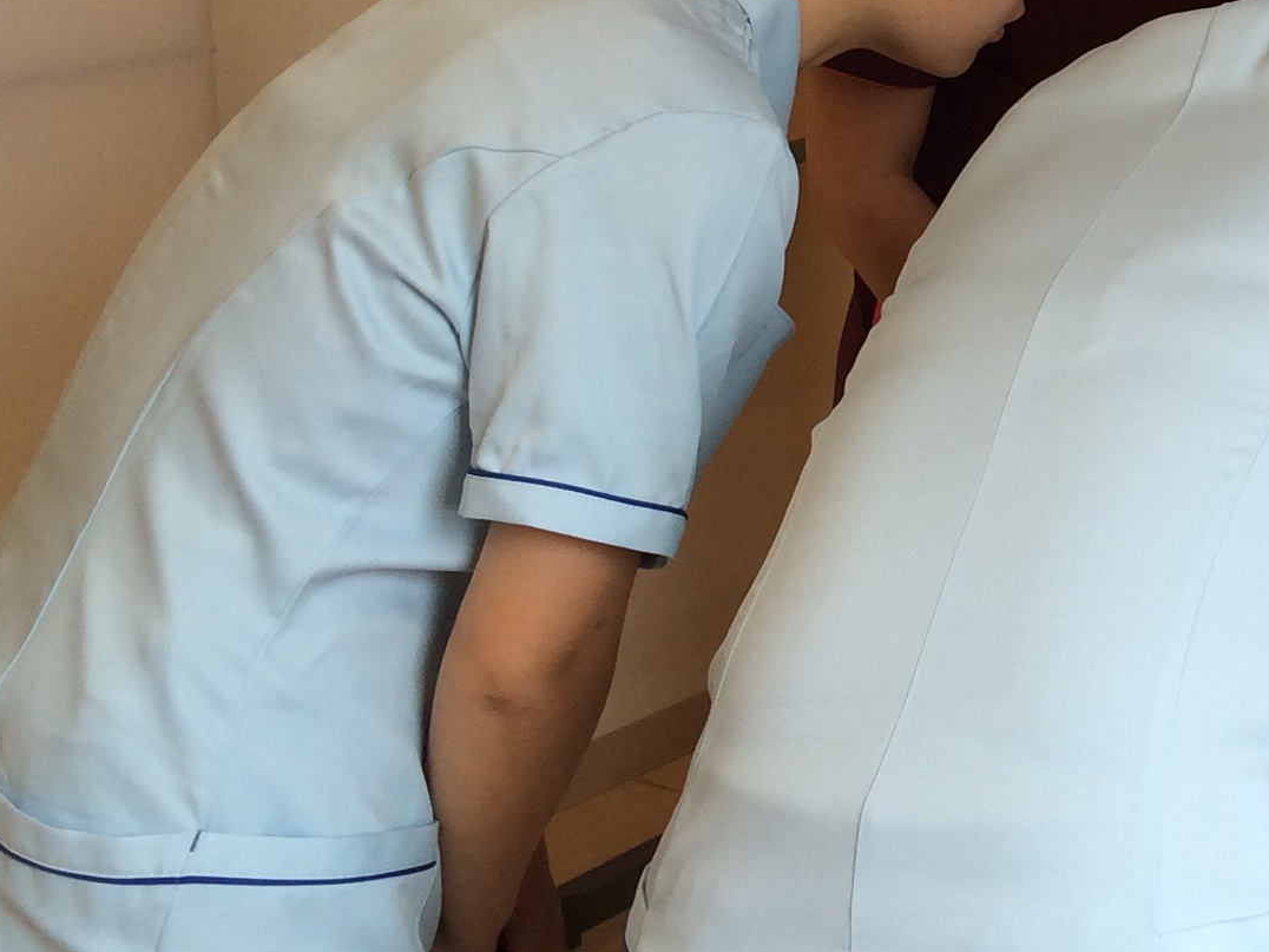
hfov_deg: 19.9
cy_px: 1
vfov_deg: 16.4
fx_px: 3226
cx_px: 1786
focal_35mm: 88
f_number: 2.2
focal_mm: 4.15
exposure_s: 1/127
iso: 32
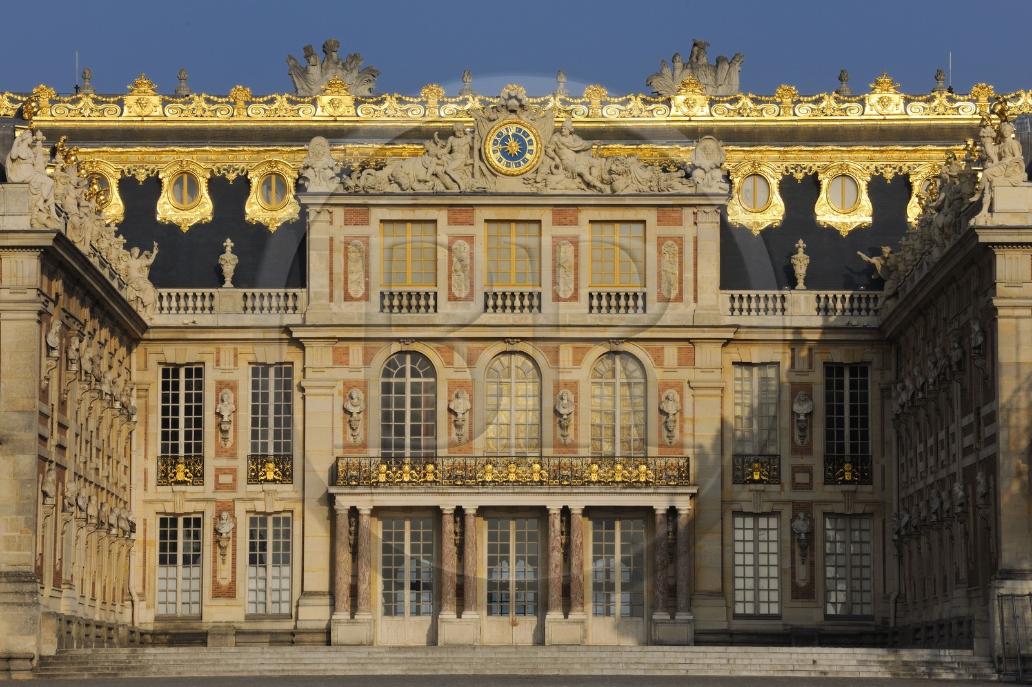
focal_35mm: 150
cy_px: 344
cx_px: 516
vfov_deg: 9.1
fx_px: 4299
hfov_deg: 13.7
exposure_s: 1/160
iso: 200
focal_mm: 150
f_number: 16
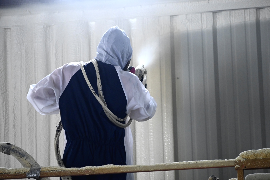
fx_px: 1687
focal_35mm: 225
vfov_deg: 6.1
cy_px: 90
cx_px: 135
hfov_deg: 9.1
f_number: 2.8
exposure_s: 1/500
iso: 2000
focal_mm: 150
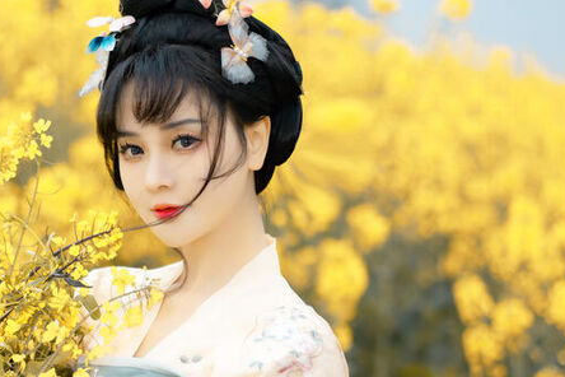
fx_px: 2040
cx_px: 167
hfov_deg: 15.7
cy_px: 354
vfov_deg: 10.5
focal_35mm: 130
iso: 400
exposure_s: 1/1600
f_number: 1.8
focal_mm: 55
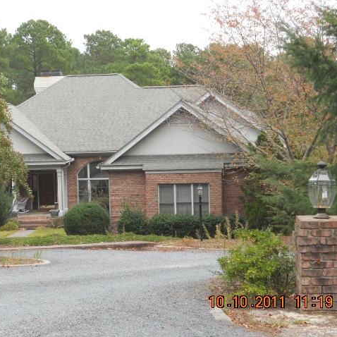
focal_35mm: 77
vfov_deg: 22.5
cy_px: 168
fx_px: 848
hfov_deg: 22.4
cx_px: 125
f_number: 5.3
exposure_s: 1/80
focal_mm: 11.7
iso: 80
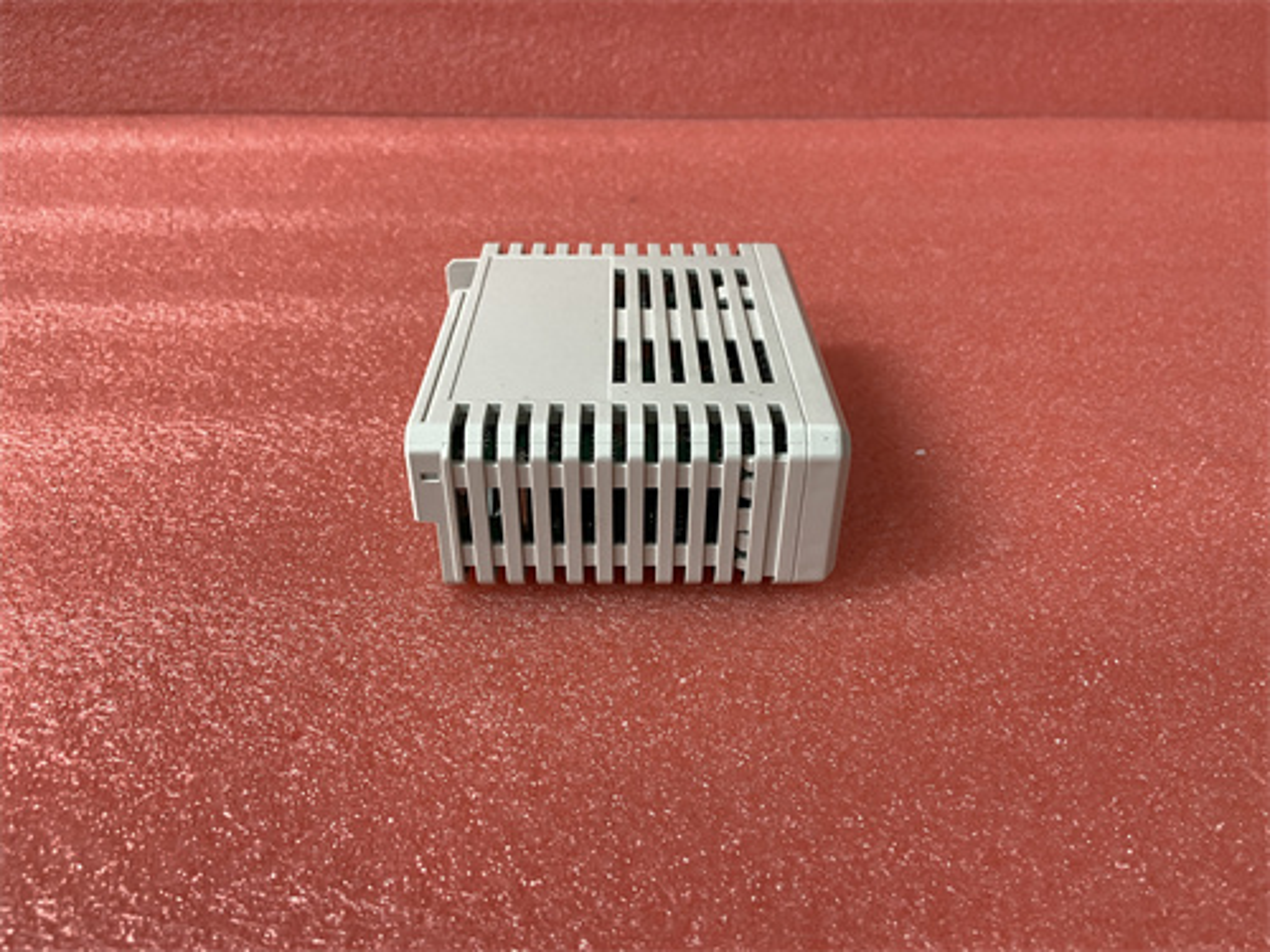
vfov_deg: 53.1
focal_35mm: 26
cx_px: 635
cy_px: 476
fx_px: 954
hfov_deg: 67.3
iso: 160
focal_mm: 4.25
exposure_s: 1/50
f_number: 1.8
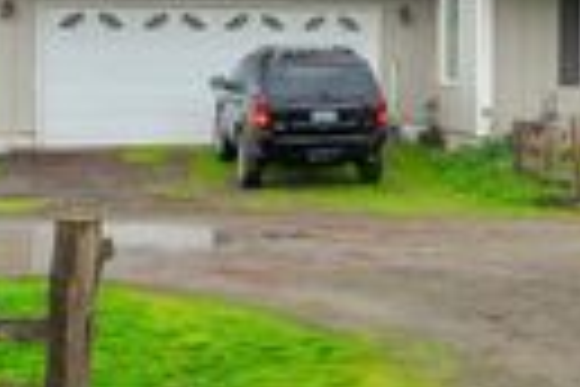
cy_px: 11
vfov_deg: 14.5
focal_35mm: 93
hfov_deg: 20.5
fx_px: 1498
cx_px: 701
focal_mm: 24
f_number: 4.5
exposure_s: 1/45
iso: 100
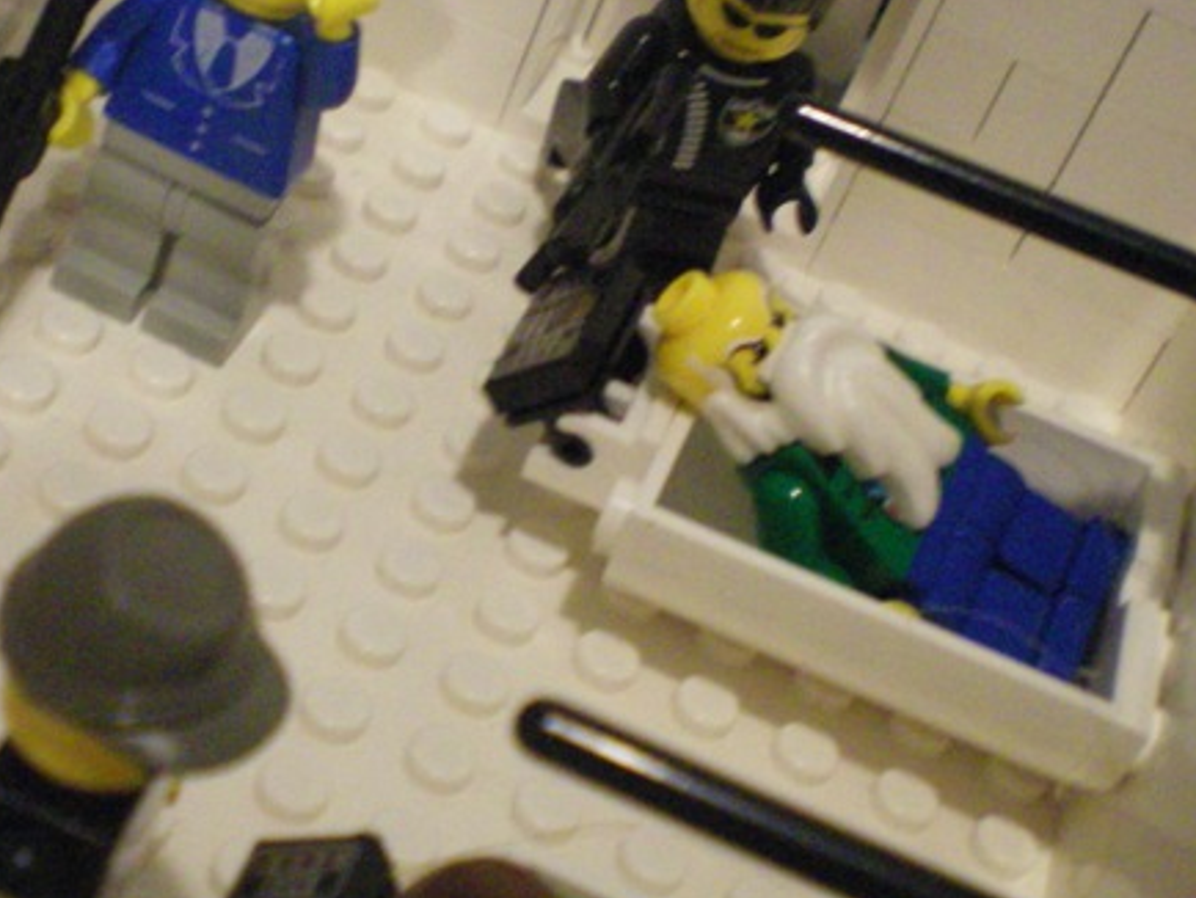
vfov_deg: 20.8
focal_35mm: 70
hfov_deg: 27.7
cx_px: 537
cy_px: 174
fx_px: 2420
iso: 400
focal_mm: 6.3
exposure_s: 1/30
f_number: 3.1
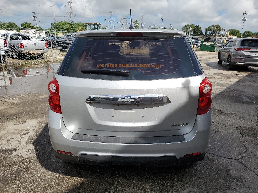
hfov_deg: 67.3
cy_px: 96
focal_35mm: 26
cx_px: 129
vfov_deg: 53.1
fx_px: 194
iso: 50
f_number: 1.5
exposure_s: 1/5000
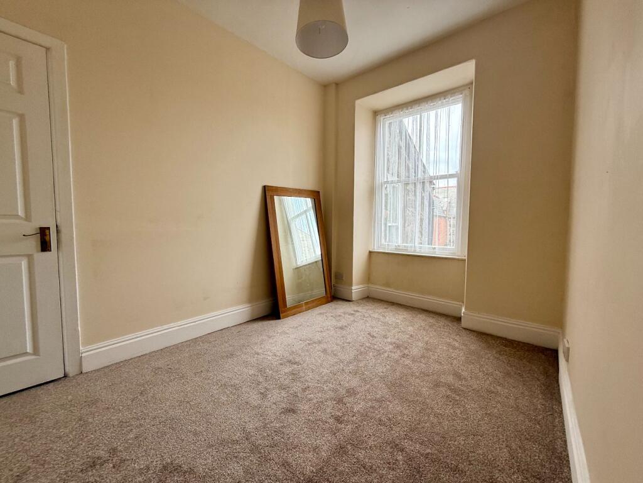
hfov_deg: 102.1
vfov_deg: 85.7
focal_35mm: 14
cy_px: 242
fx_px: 260
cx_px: 322
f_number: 2.2
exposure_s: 1/224
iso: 64
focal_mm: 2.22
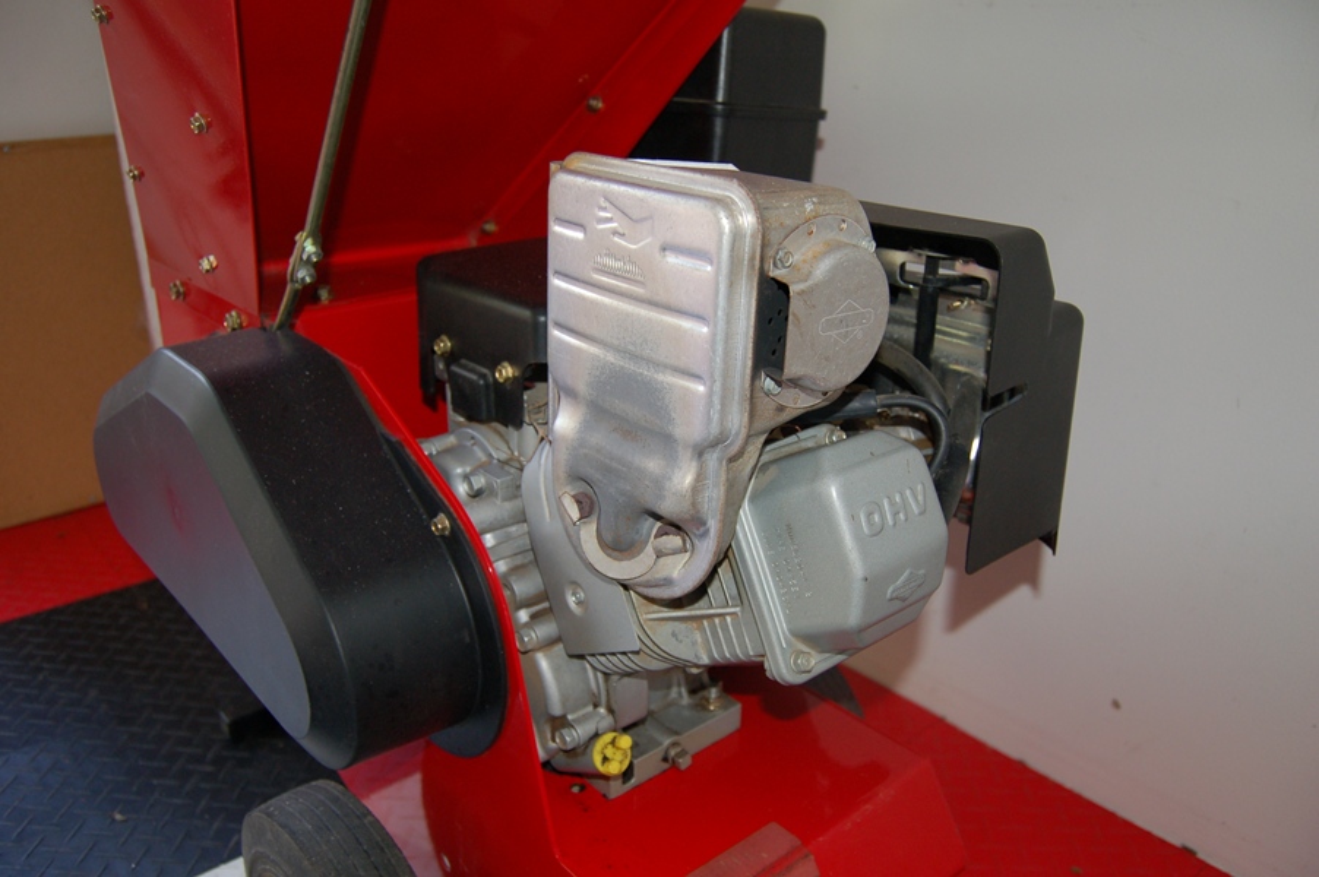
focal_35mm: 28
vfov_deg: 45.6
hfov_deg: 64.6
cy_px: 438
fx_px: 1043
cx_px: 660
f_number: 3.5
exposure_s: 1/60
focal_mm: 19
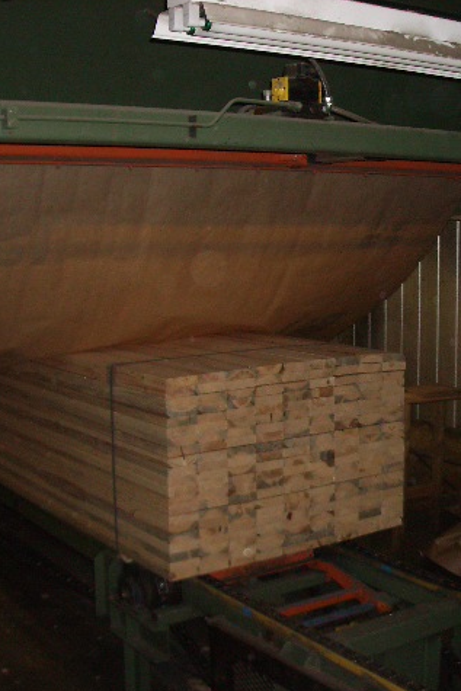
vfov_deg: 40.3
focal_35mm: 49
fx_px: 940
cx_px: 252
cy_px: 348
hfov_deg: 27.5
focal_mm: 5.8
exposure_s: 1/60
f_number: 2.6
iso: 200
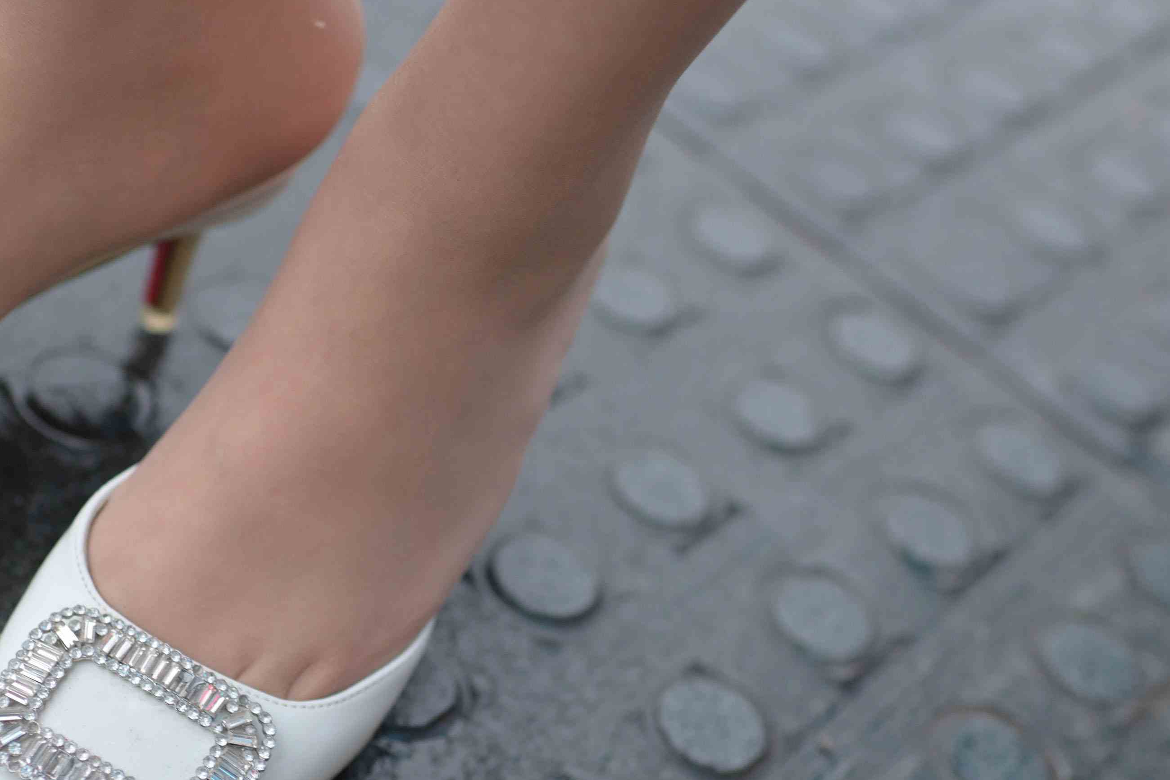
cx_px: 423
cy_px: 531
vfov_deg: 21.8
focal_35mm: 62
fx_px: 2015
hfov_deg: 32.2
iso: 800
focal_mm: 35
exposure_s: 1/200
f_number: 2.2
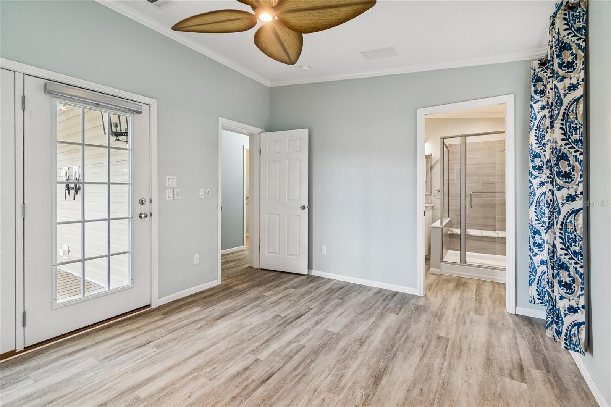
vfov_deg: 77.3
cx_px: 306
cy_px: 204
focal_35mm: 15
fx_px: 255
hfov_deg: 100.4
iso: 100
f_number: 7.1
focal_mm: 10
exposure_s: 1/25
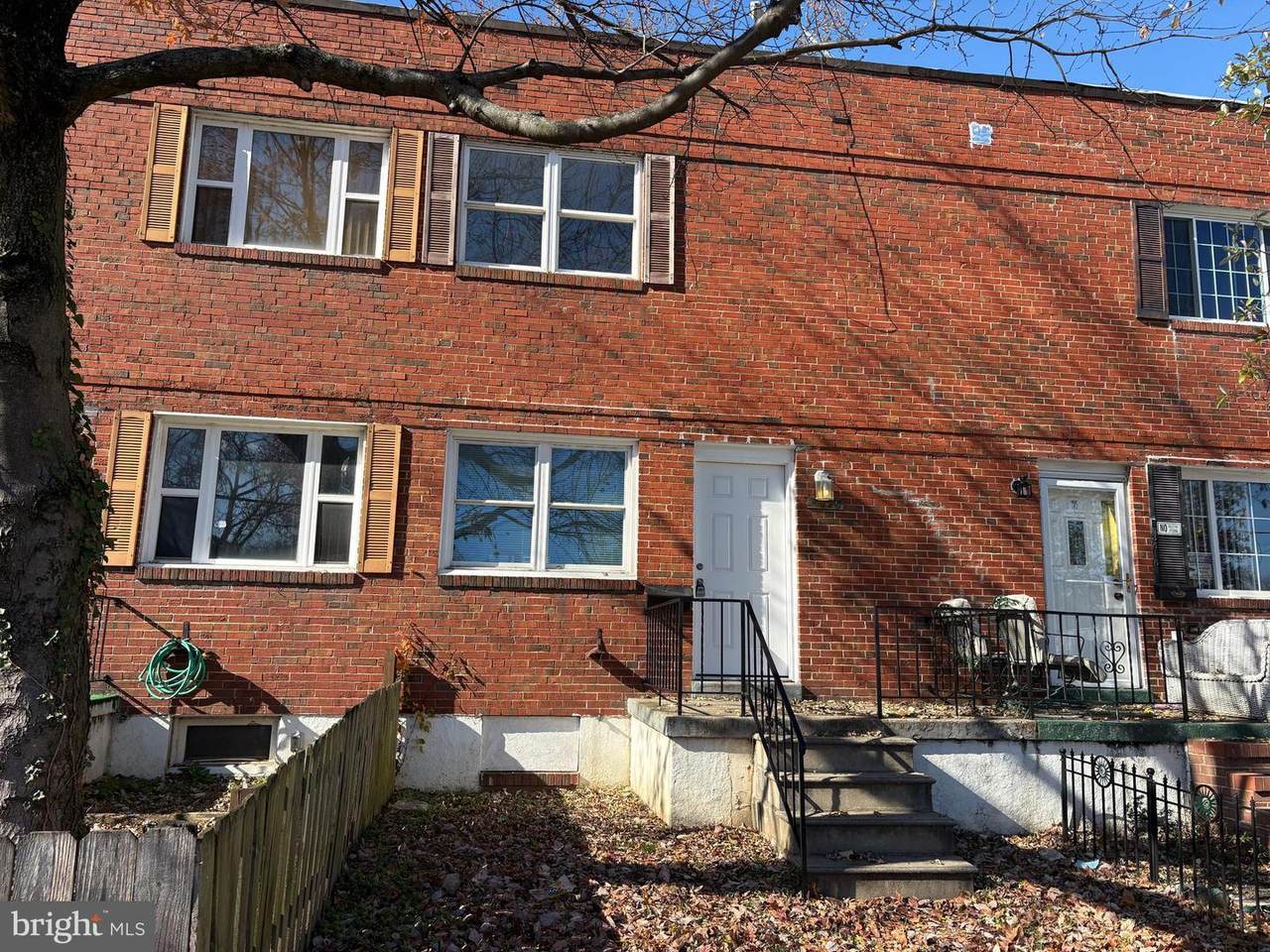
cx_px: 635
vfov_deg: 53.1
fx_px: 954
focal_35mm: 26
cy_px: 476
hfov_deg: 67.3
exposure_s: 1/1901
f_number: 1.6
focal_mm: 5.96
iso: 50
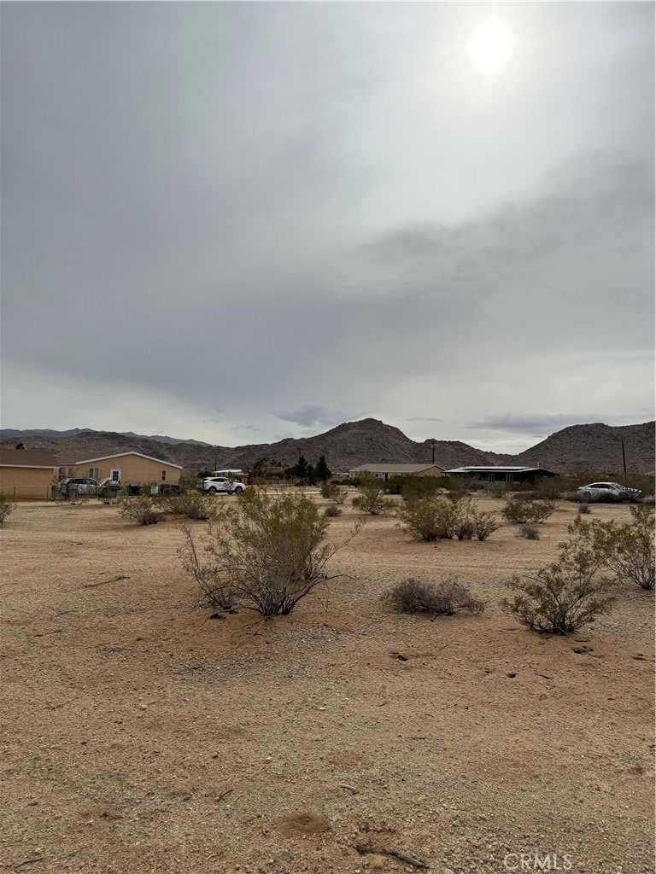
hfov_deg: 56.8
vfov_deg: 71.6
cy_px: 437
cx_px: 328
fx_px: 606
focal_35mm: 24
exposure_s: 1/10309
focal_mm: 6.76
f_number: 1.78
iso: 80
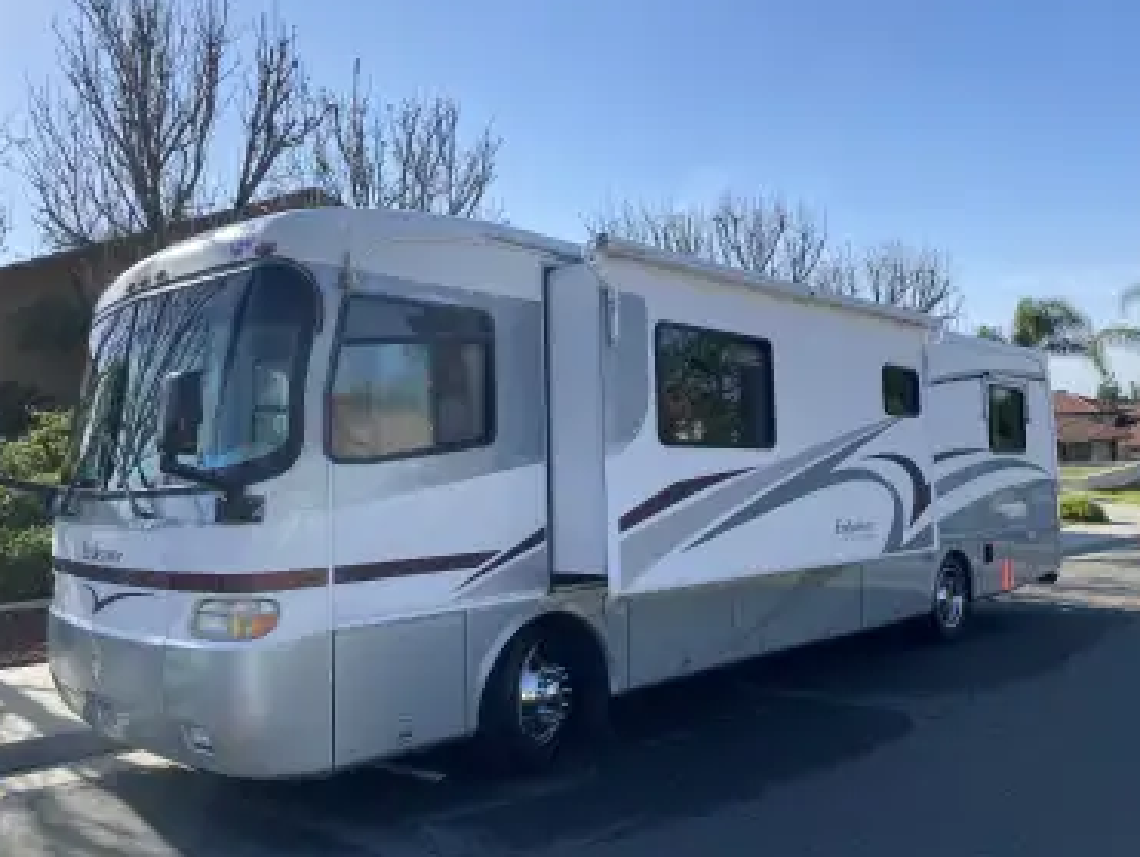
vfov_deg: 49.8
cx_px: 596
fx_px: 923
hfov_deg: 63.4
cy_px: 436
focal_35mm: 28
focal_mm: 4.25
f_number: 1.8
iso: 32
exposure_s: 1/2268
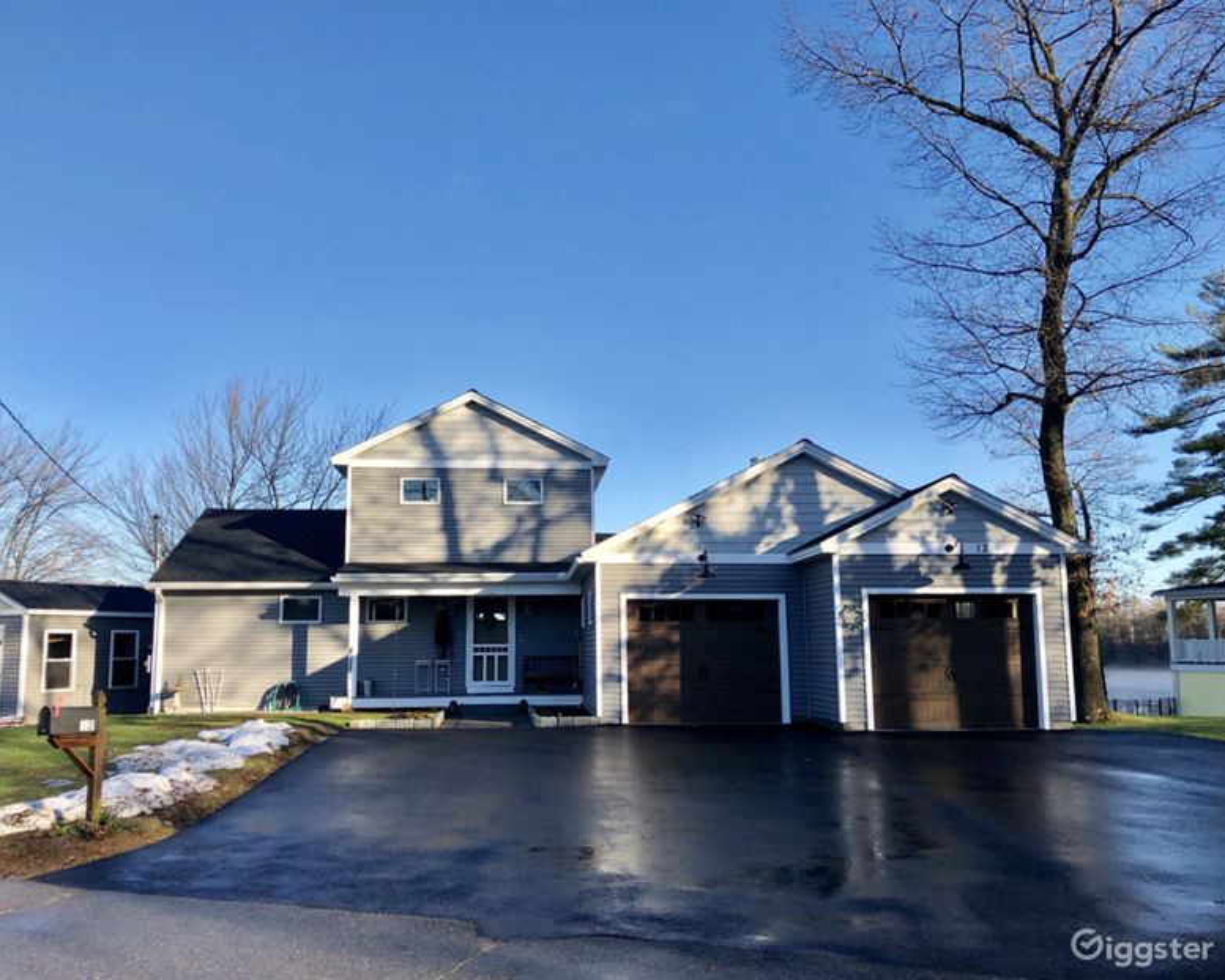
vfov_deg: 48.5
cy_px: 492
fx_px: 1088
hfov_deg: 58.7
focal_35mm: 30
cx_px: 570
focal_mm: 3.99
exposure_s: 1/1116
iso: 20
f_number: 1.8
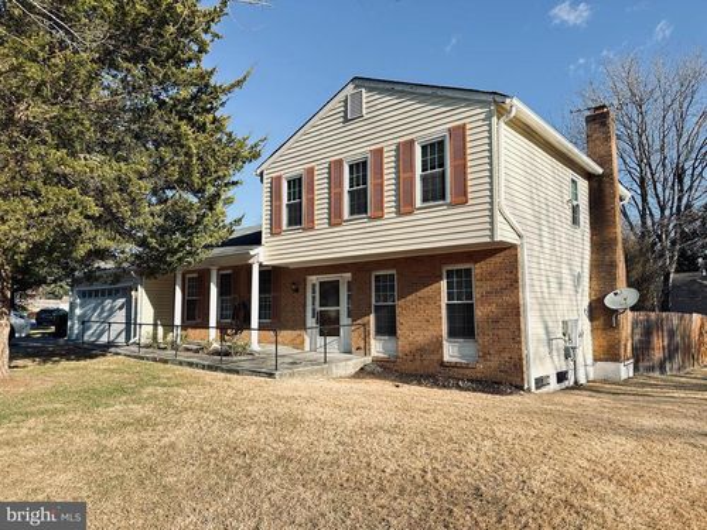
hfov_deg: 71.6
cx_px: 354
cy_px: 265
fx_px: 490
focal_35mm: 24
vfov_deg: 56.8
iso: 80
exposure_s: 1/1433
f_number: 1.78
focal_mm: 6.86
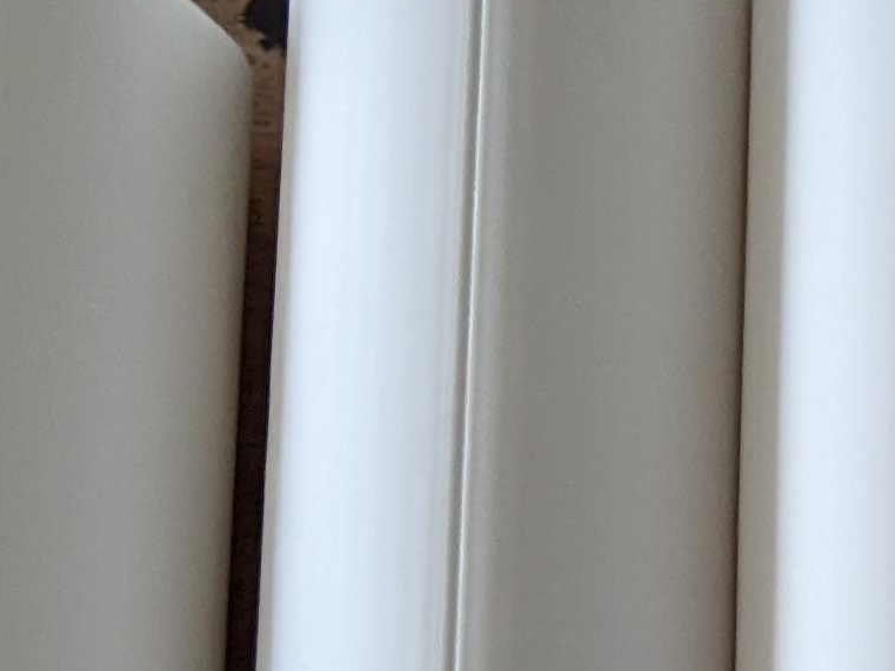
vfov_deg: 9.7
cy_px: 1354
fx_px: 3698
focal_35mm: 143
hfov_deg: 12.7
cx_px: 1525
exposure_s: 1/60.3
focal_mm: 4.44
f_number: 1.8
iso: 68
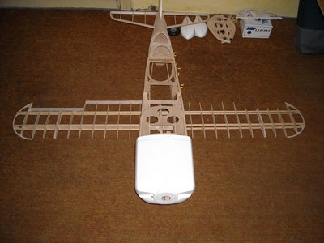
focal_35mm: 35
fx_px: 328
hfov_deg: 52.6
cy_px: 122
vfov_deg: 40.7
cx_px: 162
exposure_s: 1/60
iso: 200
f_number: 2.8
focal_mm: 5.7
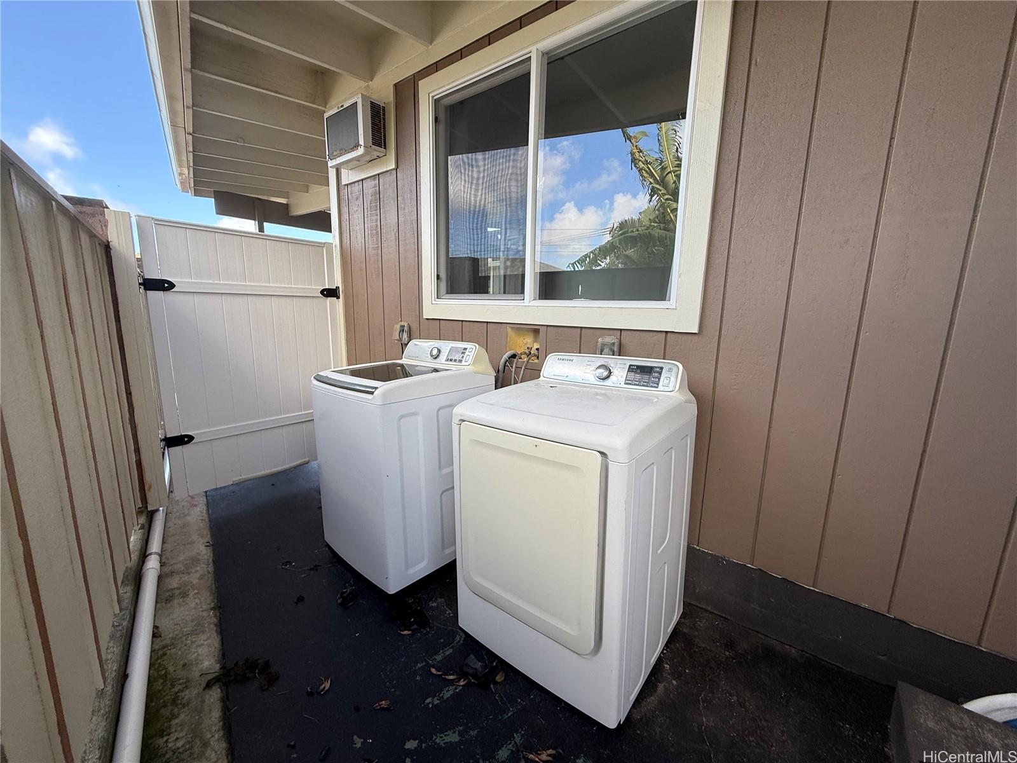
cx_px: 508
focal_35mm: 14
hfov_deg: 102.1
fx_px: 411
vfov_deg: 85.7
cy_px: 382
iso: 50
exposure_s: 1/267
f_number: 2.2
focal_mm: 2.22
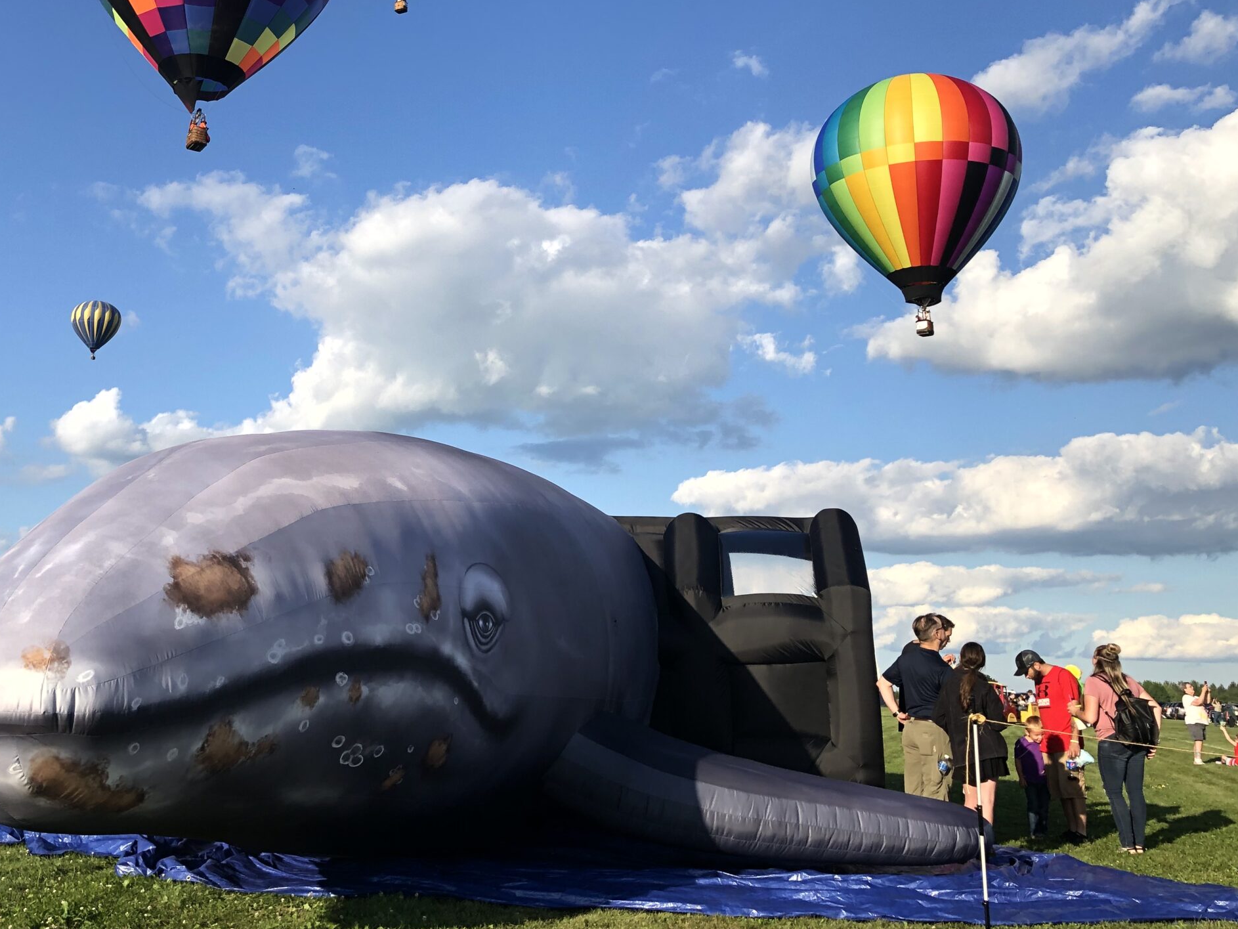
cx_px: 442
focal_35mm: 38
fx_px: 1359
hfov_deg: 48.4
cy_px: 343
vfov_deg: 37.5
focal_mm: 3.99
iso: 20
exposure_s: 1/1715
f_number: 1.8
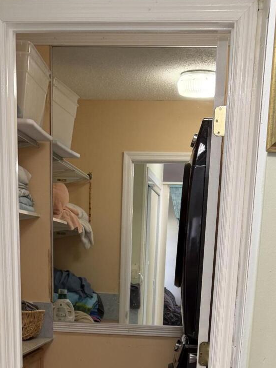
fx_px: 691
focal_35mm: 65
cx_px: 139
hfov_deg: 22.6
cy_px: 468
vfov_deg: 25.9
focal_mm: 6.76
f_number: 1.78
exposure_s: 1/60
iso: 125
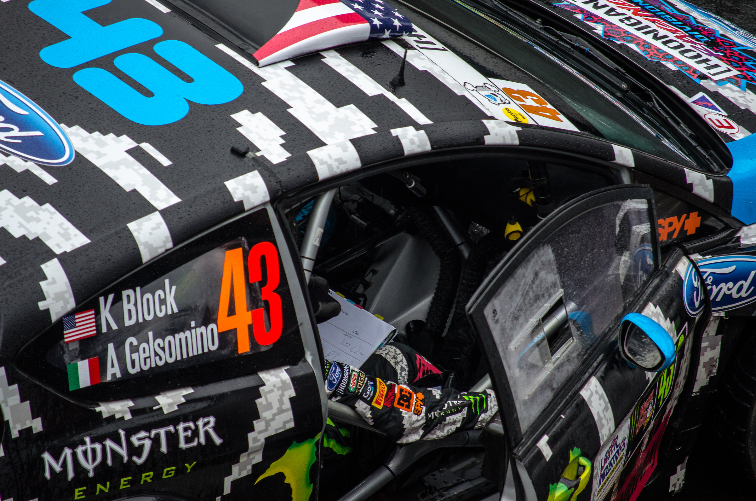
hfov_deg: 6.9
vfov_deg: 4.6
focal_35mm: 300
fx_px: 6286
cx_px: 378
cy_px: 250
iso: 400
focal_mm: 200
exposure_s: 1/125
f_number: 6.3
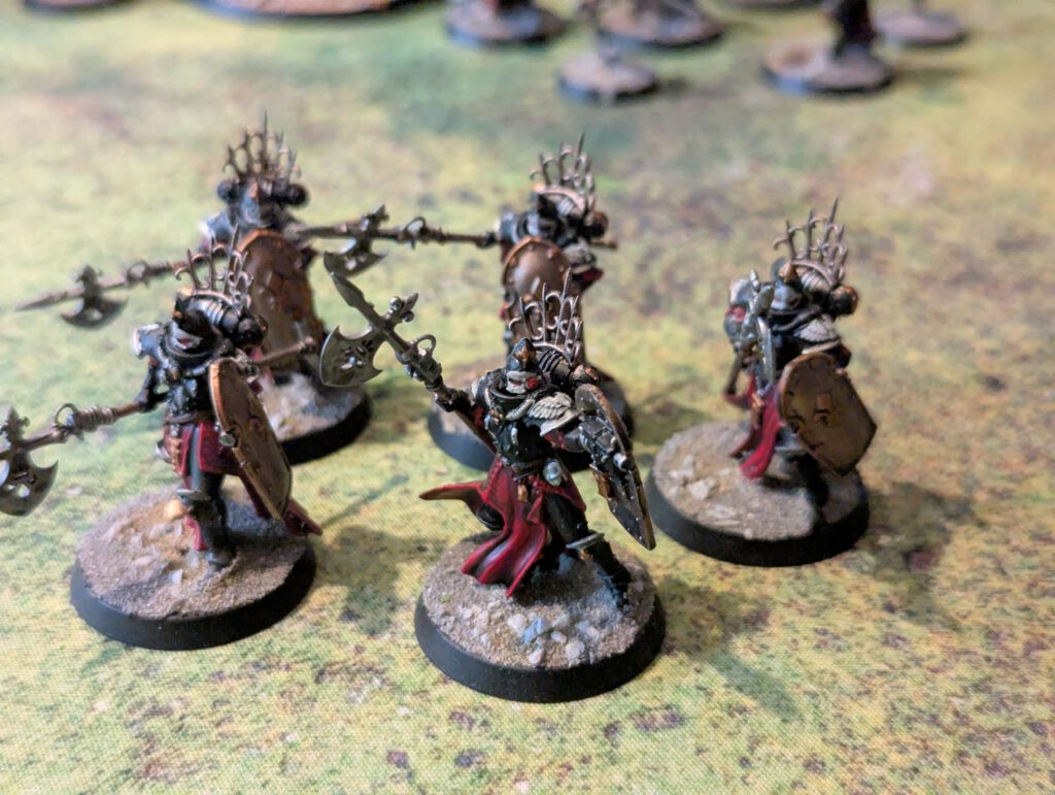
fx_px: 1465
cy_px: 398
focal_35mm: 48
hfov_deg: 39.6
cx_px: 528
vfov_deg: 30.3
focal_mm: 6.81
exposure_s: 1/33.3
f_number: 1.85
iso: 1939
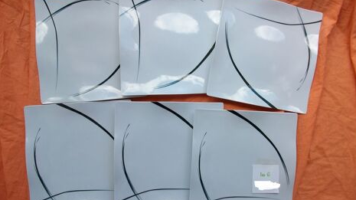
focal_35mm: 36
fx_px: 340
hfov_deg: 55.3
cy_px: 96
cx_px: 182
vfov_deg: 32.8
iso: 80
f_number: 2.9
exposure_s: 1/264
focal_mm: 5.7
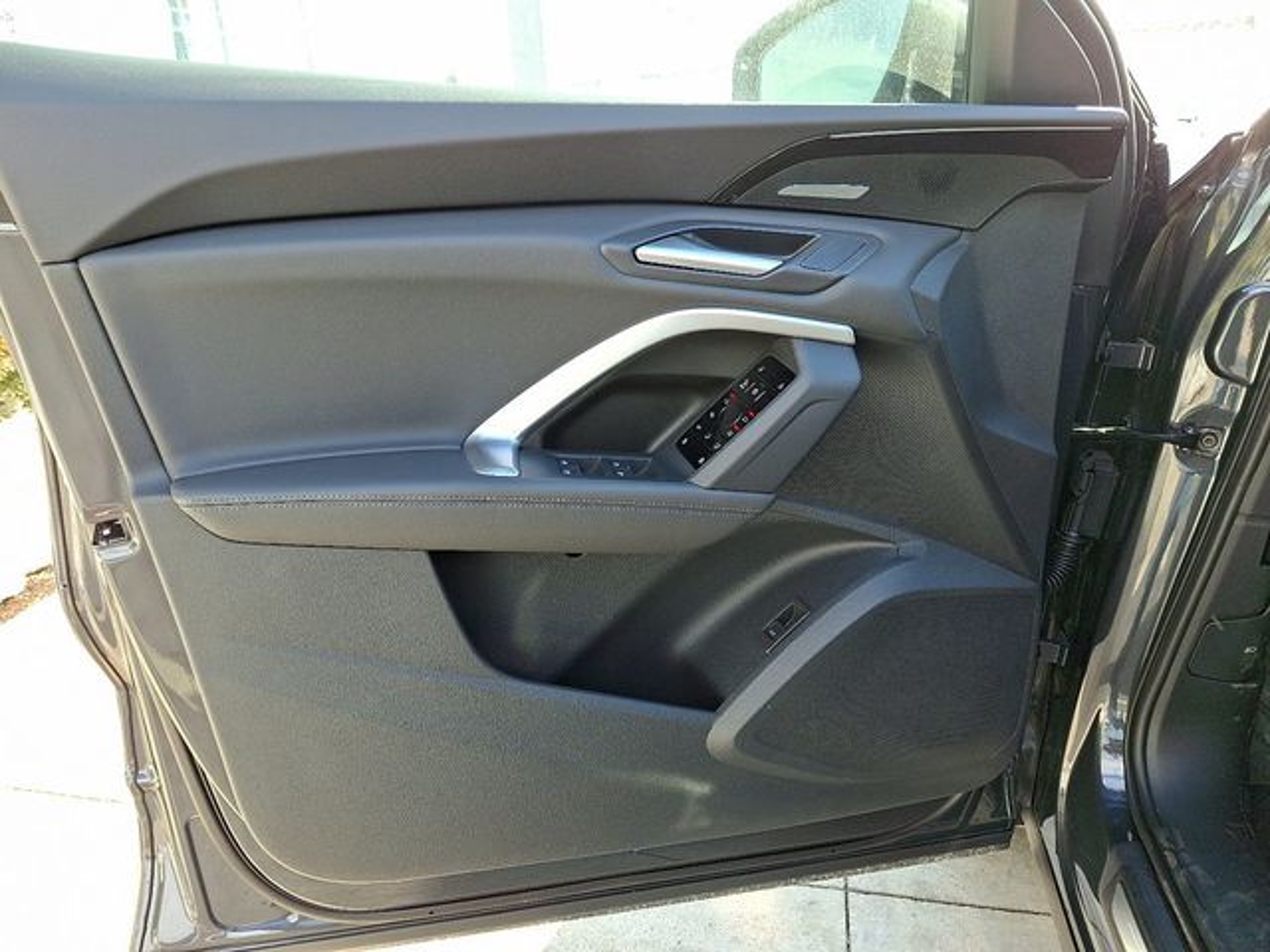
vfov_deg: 54.9
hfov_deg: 69.4
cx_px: 635
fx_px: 917
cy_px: 476
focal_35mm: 25
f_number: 1.8
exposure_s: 1/152
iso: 25
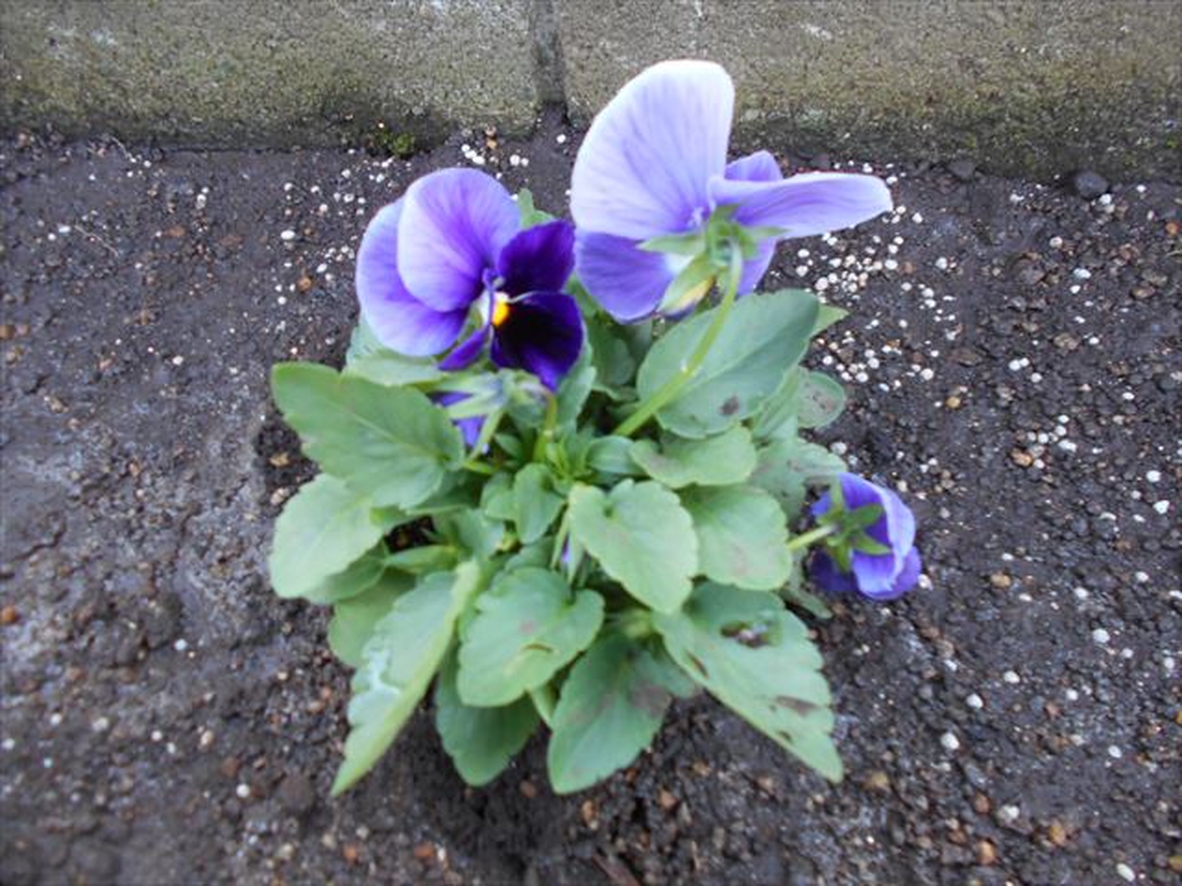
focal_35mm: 26
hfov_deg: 67.3
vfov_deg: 53.1
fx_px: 888
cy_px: 443
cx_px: 591
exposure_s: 1/30
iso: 160
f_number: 3.2
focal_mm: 4.6
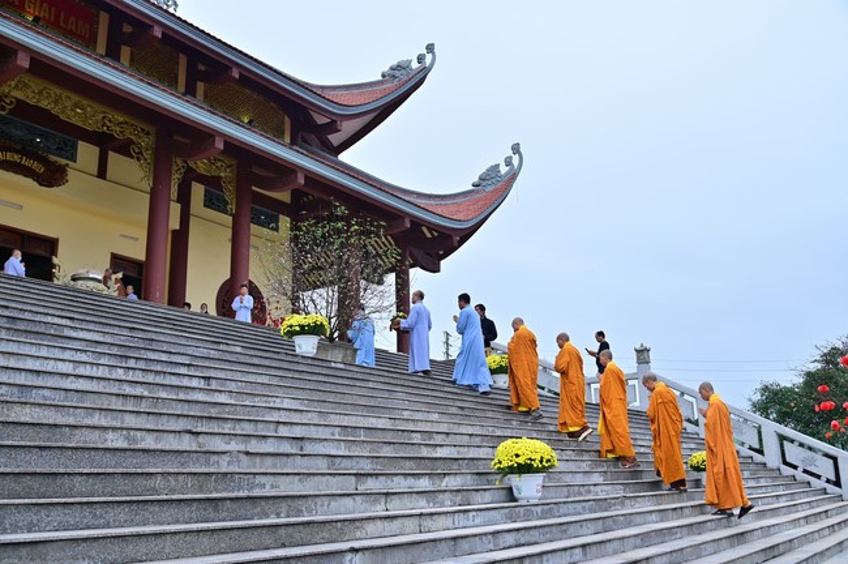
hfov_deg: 58.8
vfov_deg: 41.0
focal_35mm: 32
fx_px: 753
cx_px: 424
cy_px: 282
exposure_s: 1/200
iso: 125
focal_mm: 32
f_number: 6.3
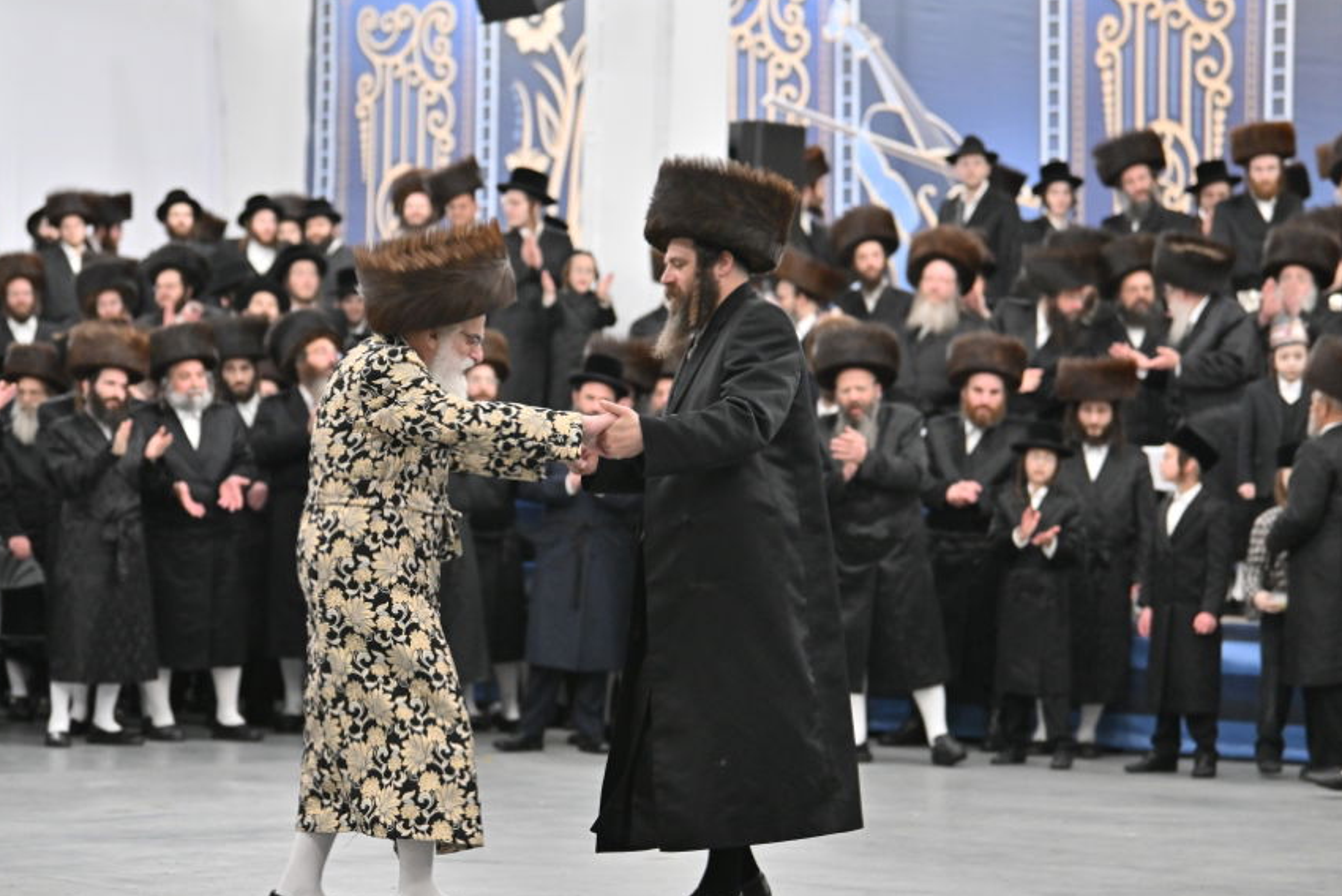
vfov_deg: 11.6
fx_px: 4399
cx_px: 592
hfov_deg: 17.3
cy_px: 506
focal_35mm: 118
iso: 2000
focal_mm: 98
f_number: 2.8
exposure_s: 1/400
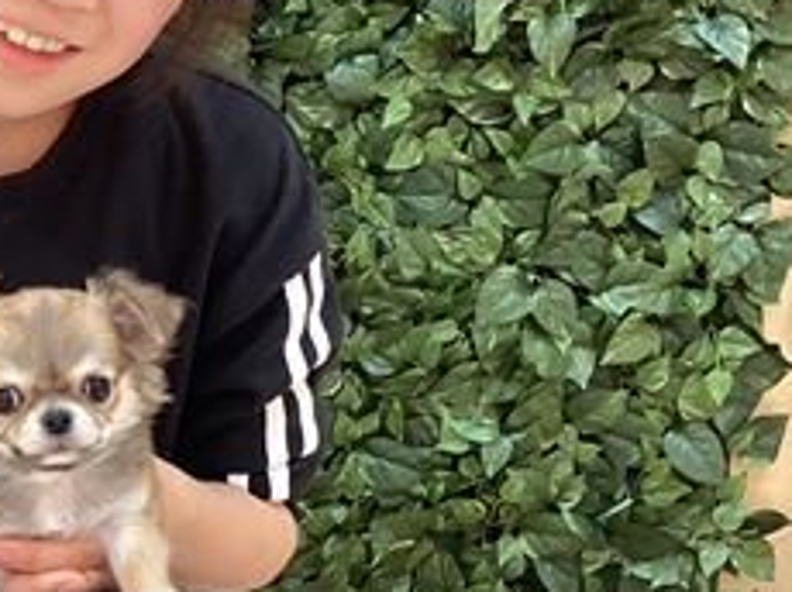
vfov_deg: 18.2
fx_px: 1851
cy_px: 282
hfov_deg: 23.4
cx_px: 45
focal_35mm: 81
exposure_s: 1/60
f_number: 2.4
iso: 160
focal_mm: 3.3
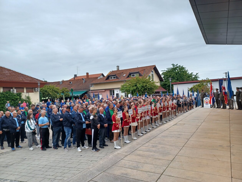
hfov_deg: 69.4
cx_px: 121
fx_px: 175
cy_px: 91
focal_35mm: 25
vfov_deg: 54.9
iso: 32
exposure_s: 1/373
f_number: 1.8
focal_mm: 4.6
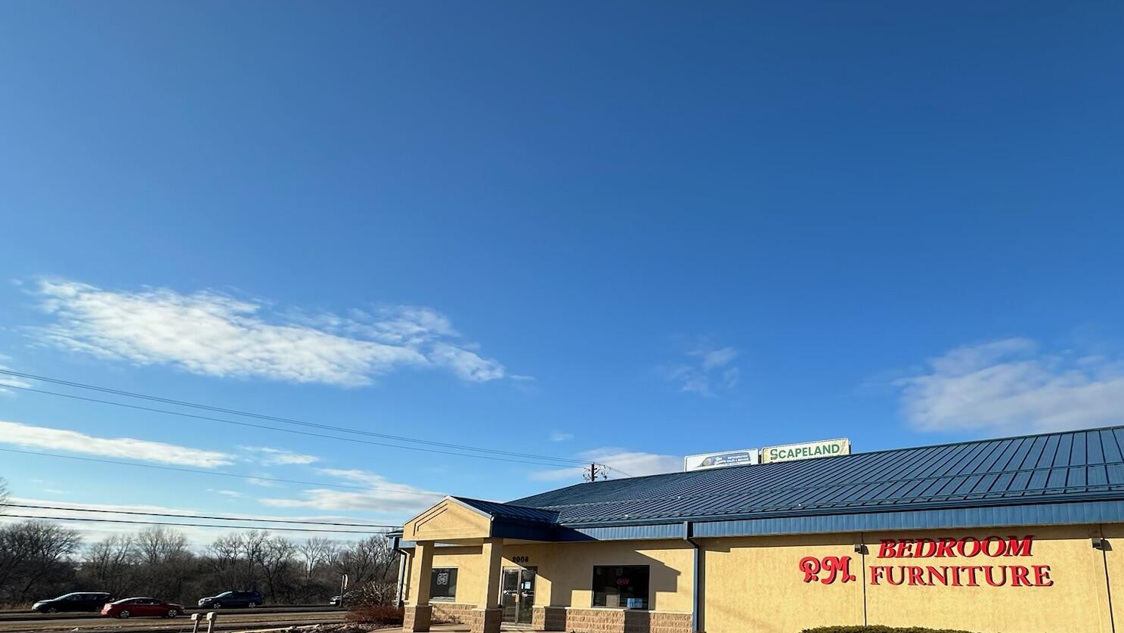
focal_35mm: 21
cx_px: 714
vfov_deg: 51.9
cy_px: 452
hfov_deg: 82.0
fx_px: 626
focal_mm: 2.22
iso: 50
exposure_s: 1/1887
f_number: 2.2
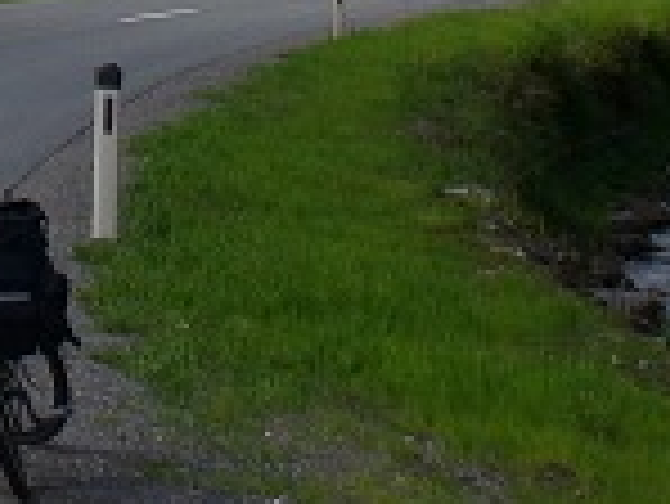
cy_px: -436
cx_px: -18
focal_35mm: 193
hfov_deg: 10.2
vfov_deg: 7.5
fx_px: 3739
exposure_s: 1/320
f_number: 6
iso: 80
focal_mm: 7.9
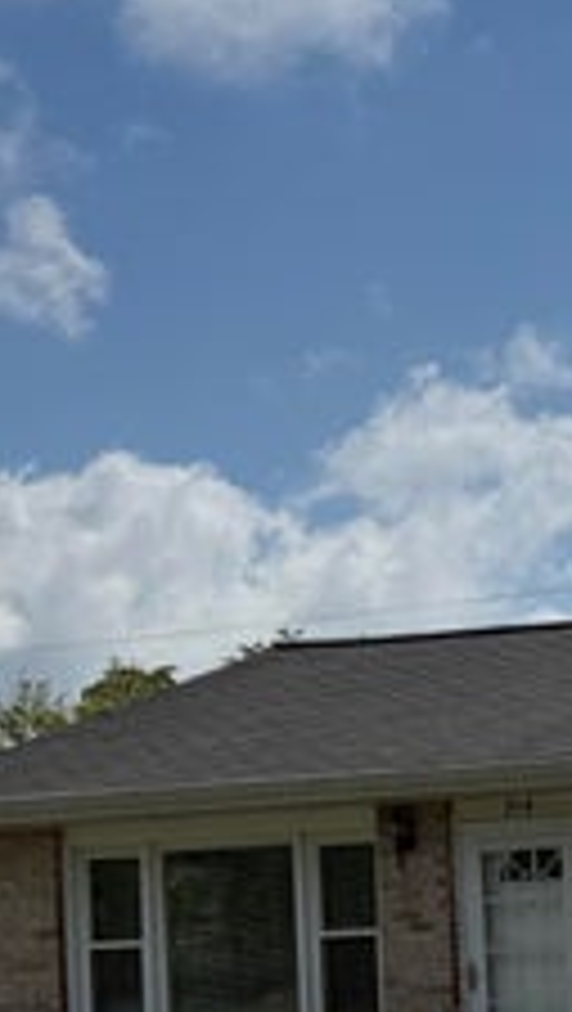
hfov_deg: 10.6
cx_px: 1340
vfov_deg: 21.1
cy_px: 918
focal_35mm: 99
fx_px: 2662
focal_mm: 6.76
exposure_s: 1/11905
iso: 80
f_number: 1.78
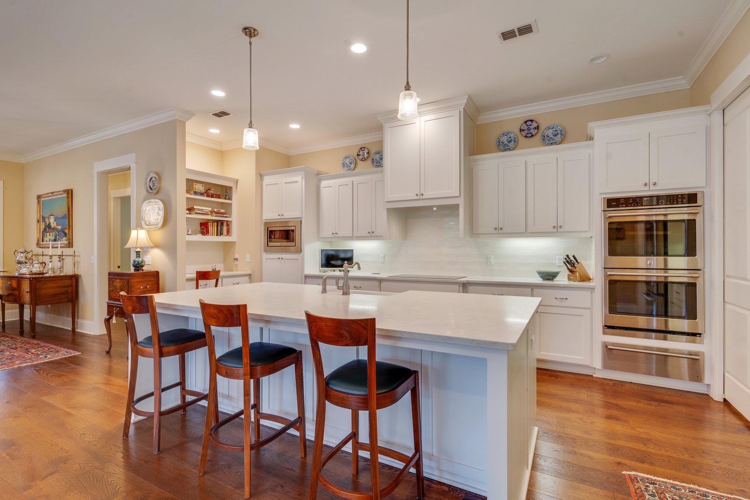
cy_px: 250
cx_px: 375
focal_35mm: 17
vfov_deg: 70.4
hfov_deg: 93.3
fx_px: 354
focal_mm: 17
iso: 100
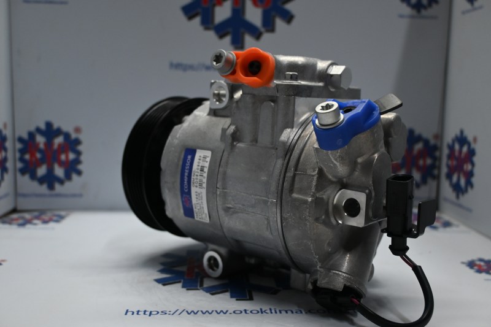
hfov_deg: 51.3
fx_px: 511
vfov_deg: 35.5
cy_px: 164
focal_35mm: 38
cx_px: 246
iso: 800
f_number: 4.2
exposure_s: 1/125
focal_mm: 25
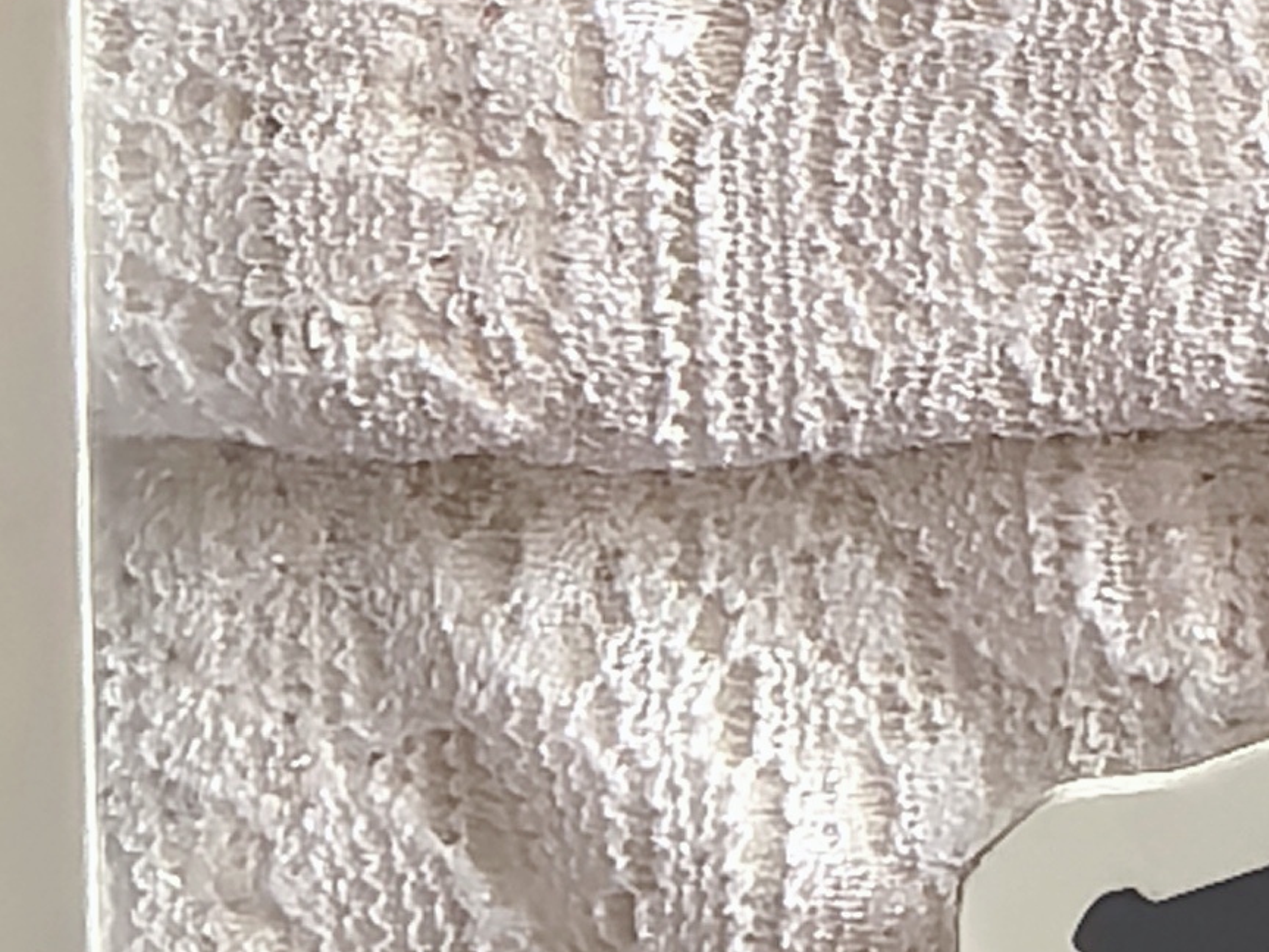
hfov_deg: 14.1
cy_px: 166
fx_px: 4766
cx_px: 1950
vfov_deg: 11.4
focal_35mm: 130
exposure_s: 1/100
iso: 160
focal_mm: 1.95
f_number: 2.2
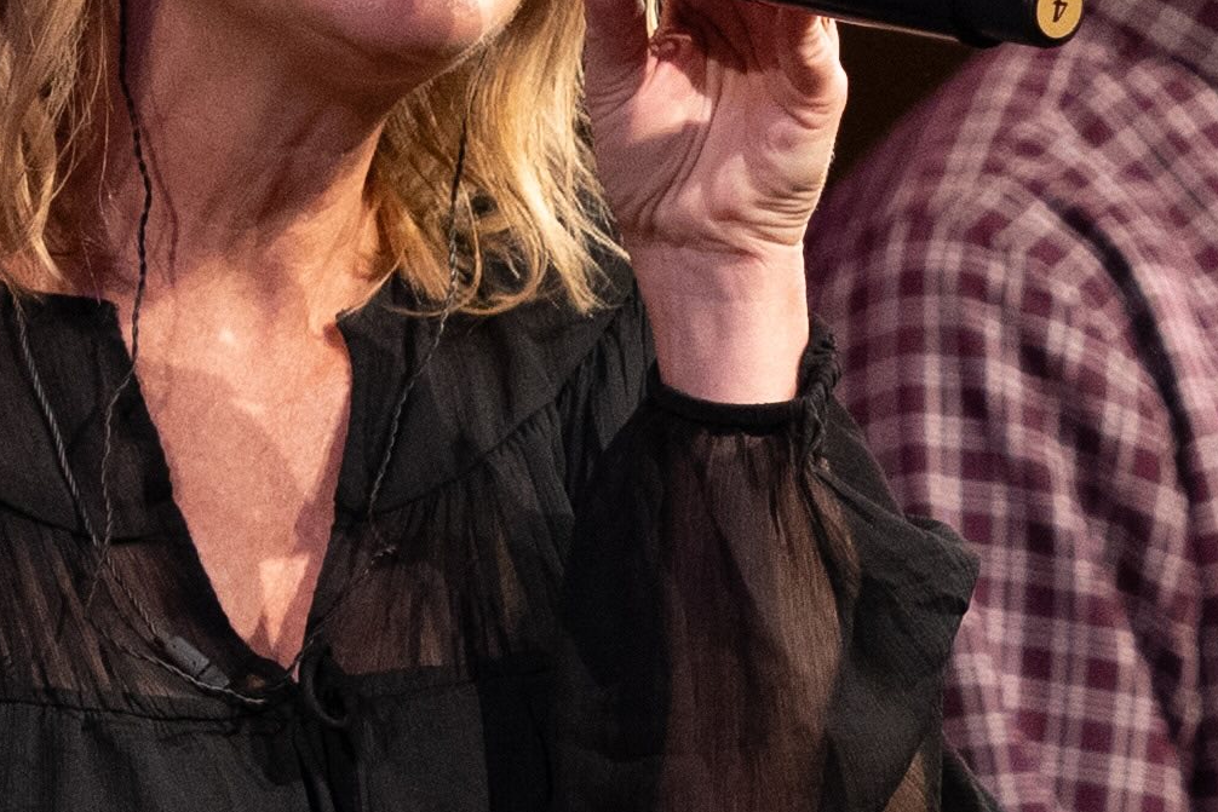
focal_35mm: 626
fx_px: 21181
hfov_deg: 3.3
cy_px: 1159
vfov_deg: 2.2
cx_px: 1476
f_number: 2.8
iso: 4000
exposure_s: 1/400
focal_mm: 105
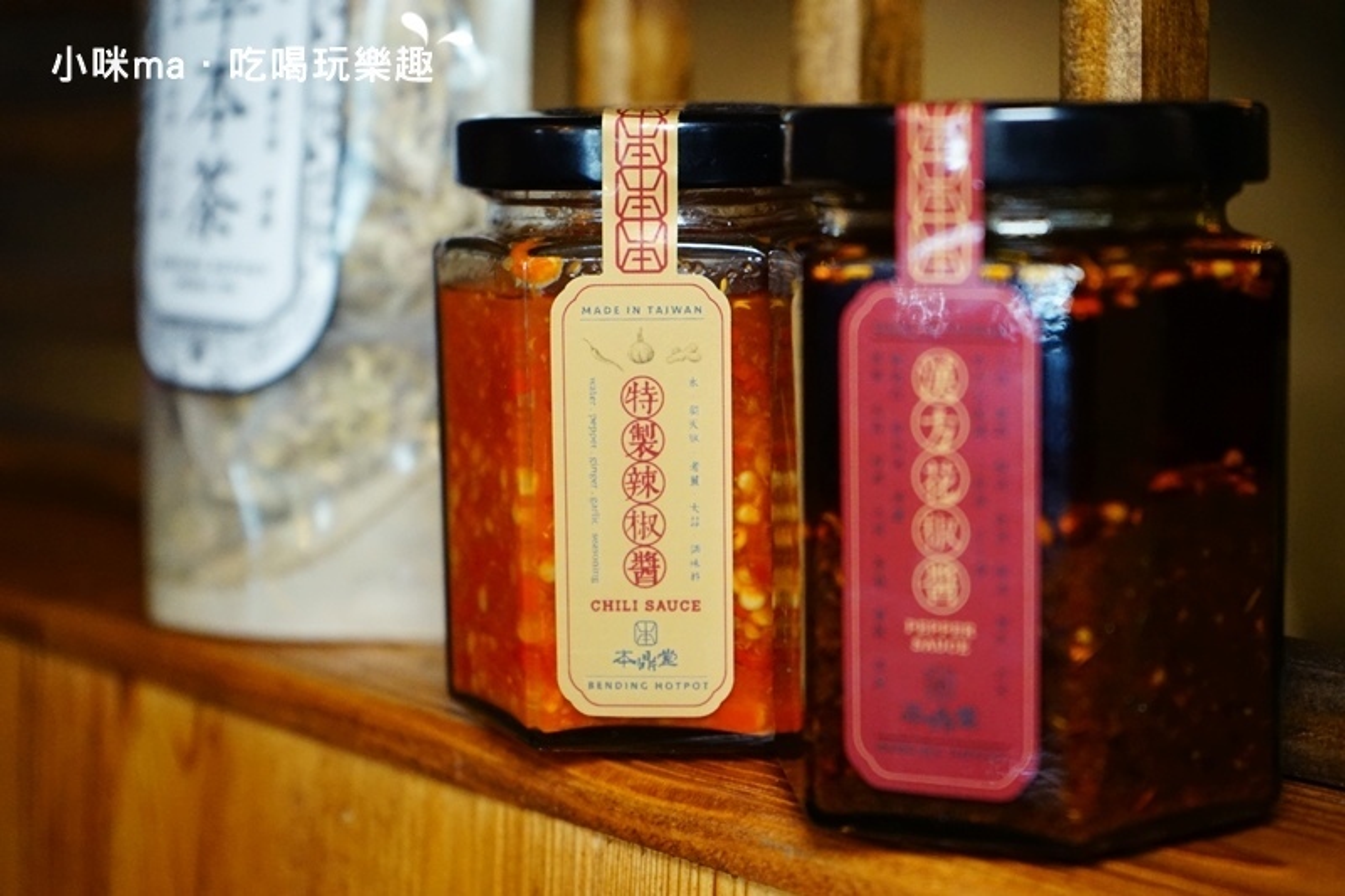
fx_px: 2465
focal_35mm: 66
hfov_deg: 30.5
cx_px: 672
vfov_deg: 20.6
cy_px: 448
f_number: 5.6
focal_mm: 66
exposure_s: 1/80
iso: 4000
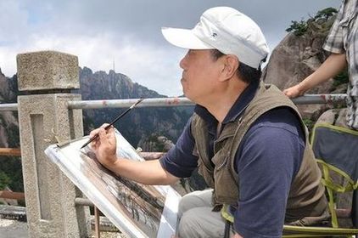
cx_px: 179
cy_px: 119
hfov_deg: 67.5
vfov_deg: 47.8
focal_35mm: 27
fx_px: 268
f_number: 10
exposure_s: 1/200
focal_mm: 18
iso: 200
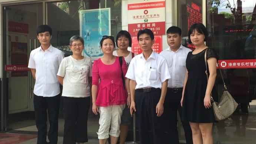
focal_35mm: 32
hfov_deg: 61.0
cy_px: 81
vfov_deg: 36.6
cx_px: 127
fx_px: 217
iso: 32
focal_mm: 4.15
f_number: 2.2
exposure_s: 1/110
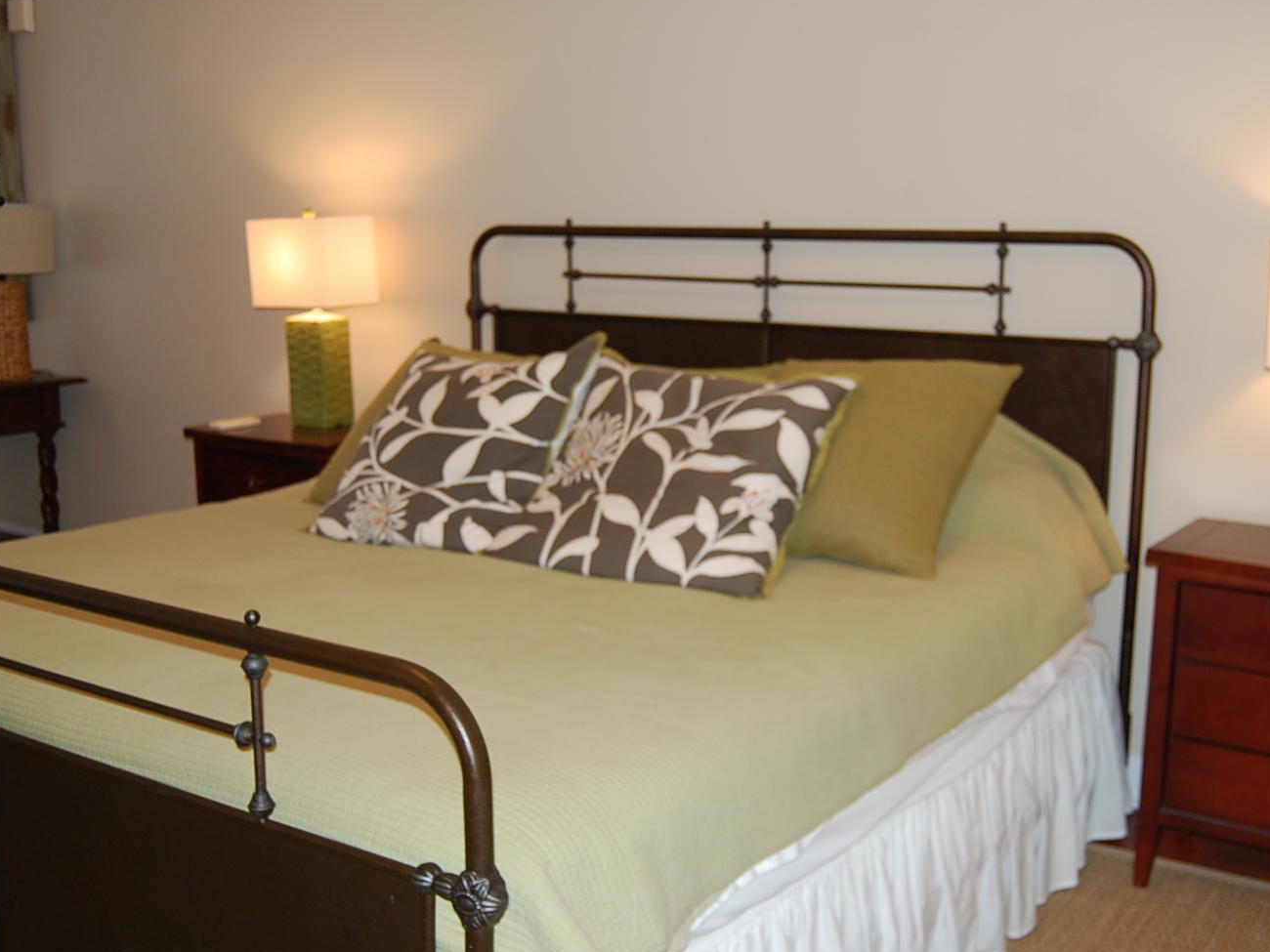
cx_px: 681
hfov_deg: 46.8
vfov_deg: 36.0
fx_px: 1468
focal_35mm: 40
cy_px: 476
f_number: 4
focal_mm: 24
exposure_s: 1/60
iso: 400
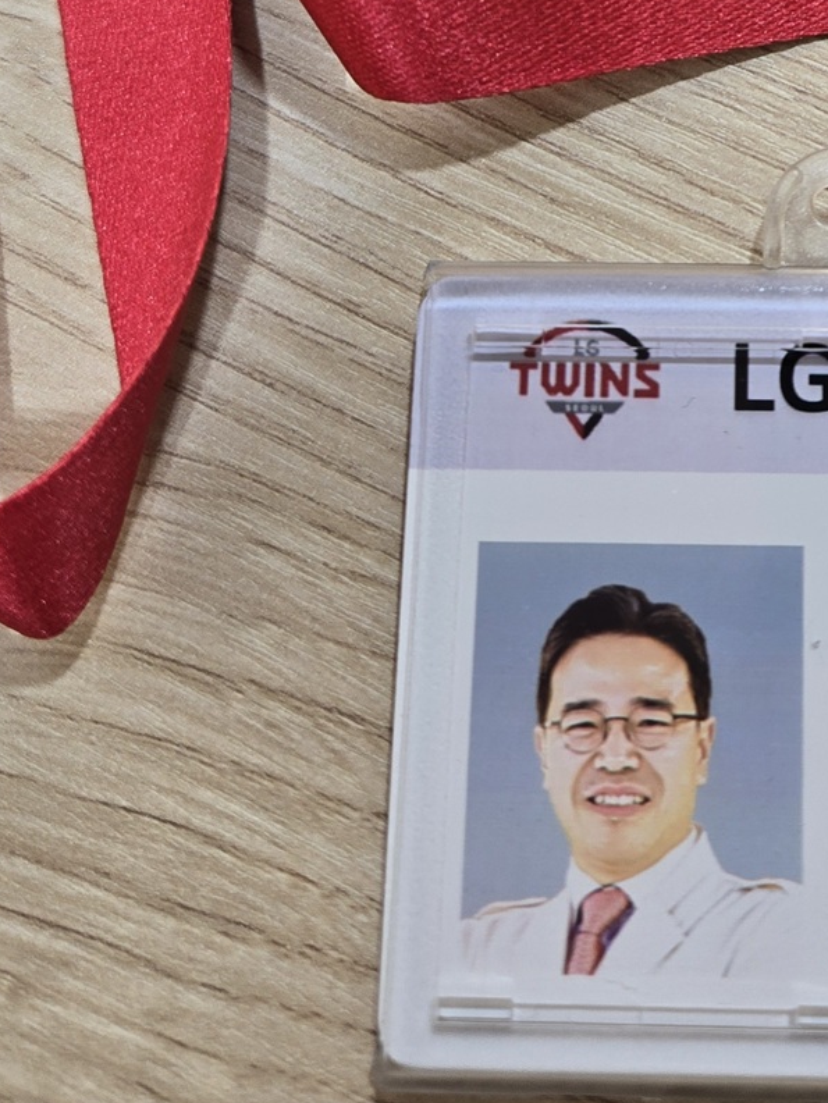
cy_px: -120
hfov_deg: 24.5
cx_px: 742
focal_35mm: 58
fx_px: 1849
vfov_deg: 29.8
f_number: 1.8
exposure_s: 1/120
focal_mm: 5.4
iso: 64
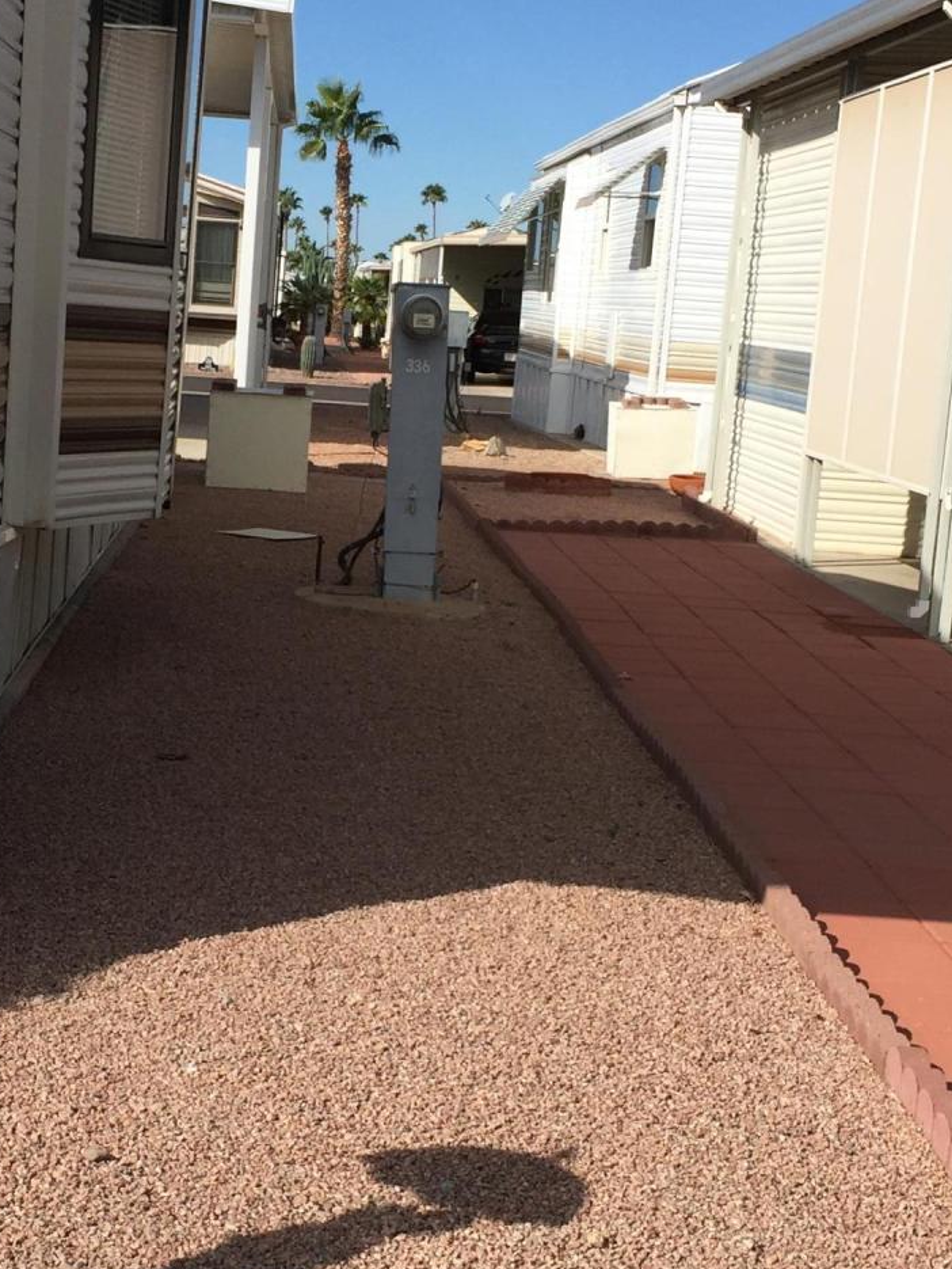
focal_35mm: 62
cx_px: 324
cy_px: 661
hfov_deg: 23.6
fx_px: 2272
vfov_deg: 31.2
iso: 32
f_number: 2.2
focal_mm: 4.15
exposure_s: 1/2825
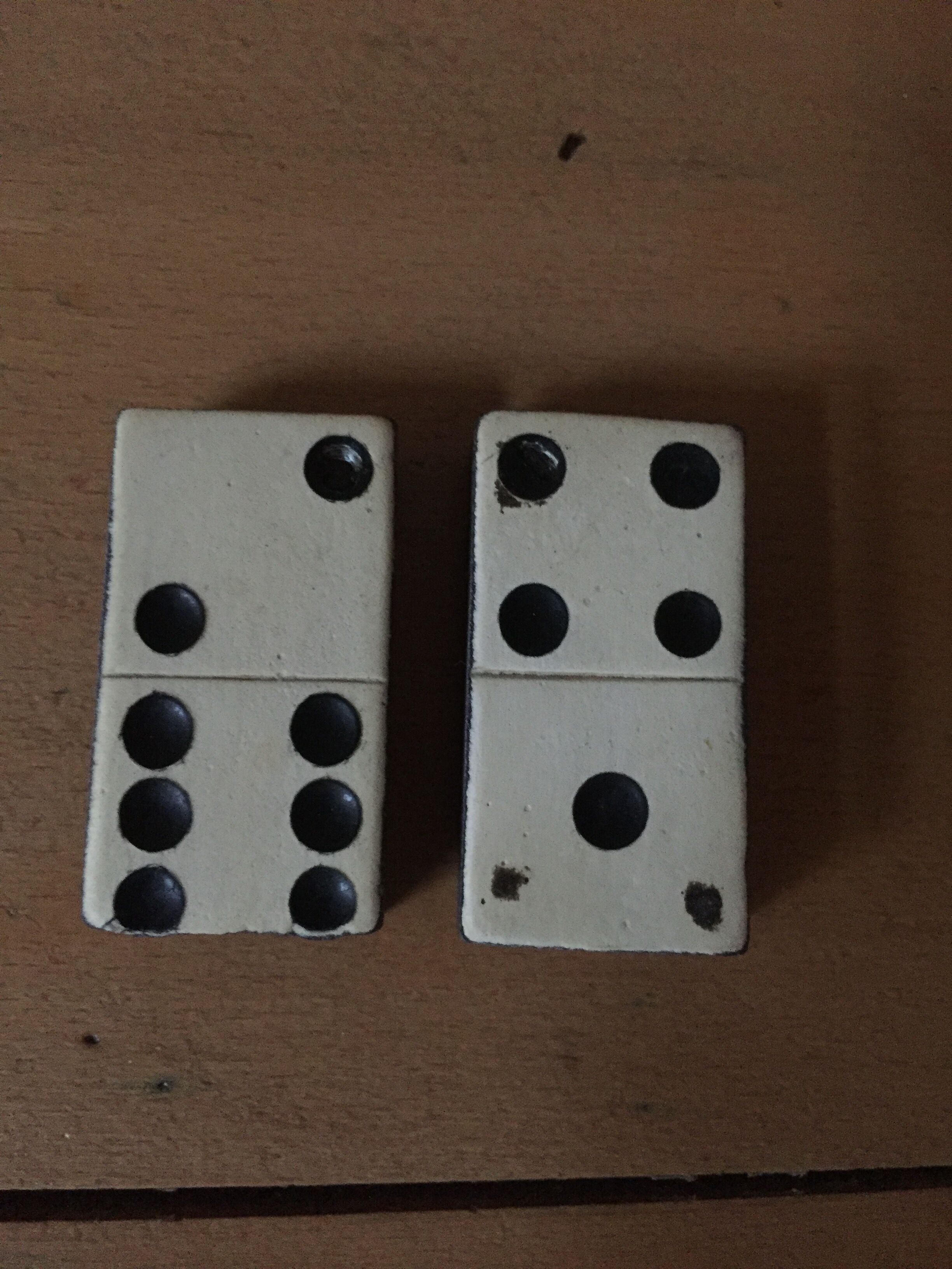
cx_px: 476
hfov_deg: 48.2
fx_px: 1063
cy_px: 634
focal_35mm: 29
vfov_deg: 61.7
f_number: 2.2
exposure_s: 1/17
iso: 320
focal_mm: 4.15
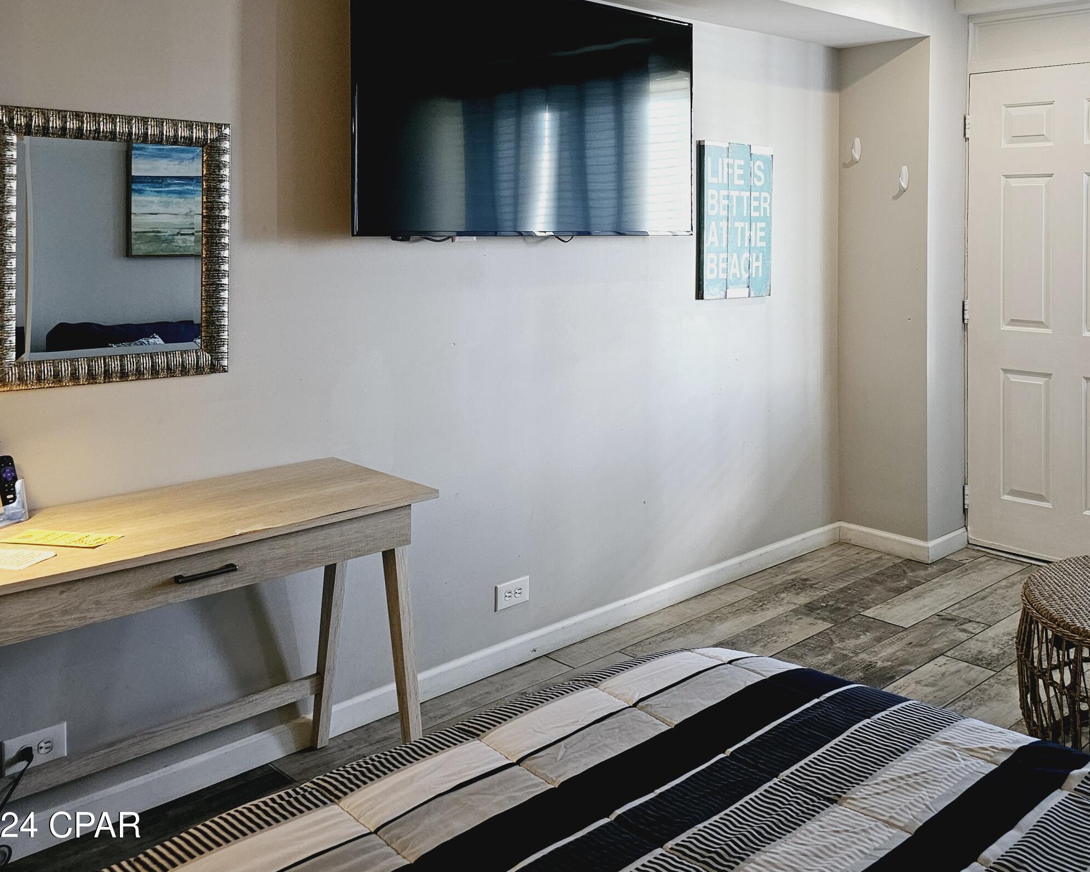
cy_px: 263
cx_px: 758
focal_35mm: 34
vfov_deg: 42.5
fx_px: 1097
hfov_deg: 51.5
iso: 125
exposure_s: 1/120
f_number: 1.7
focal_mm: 6.3
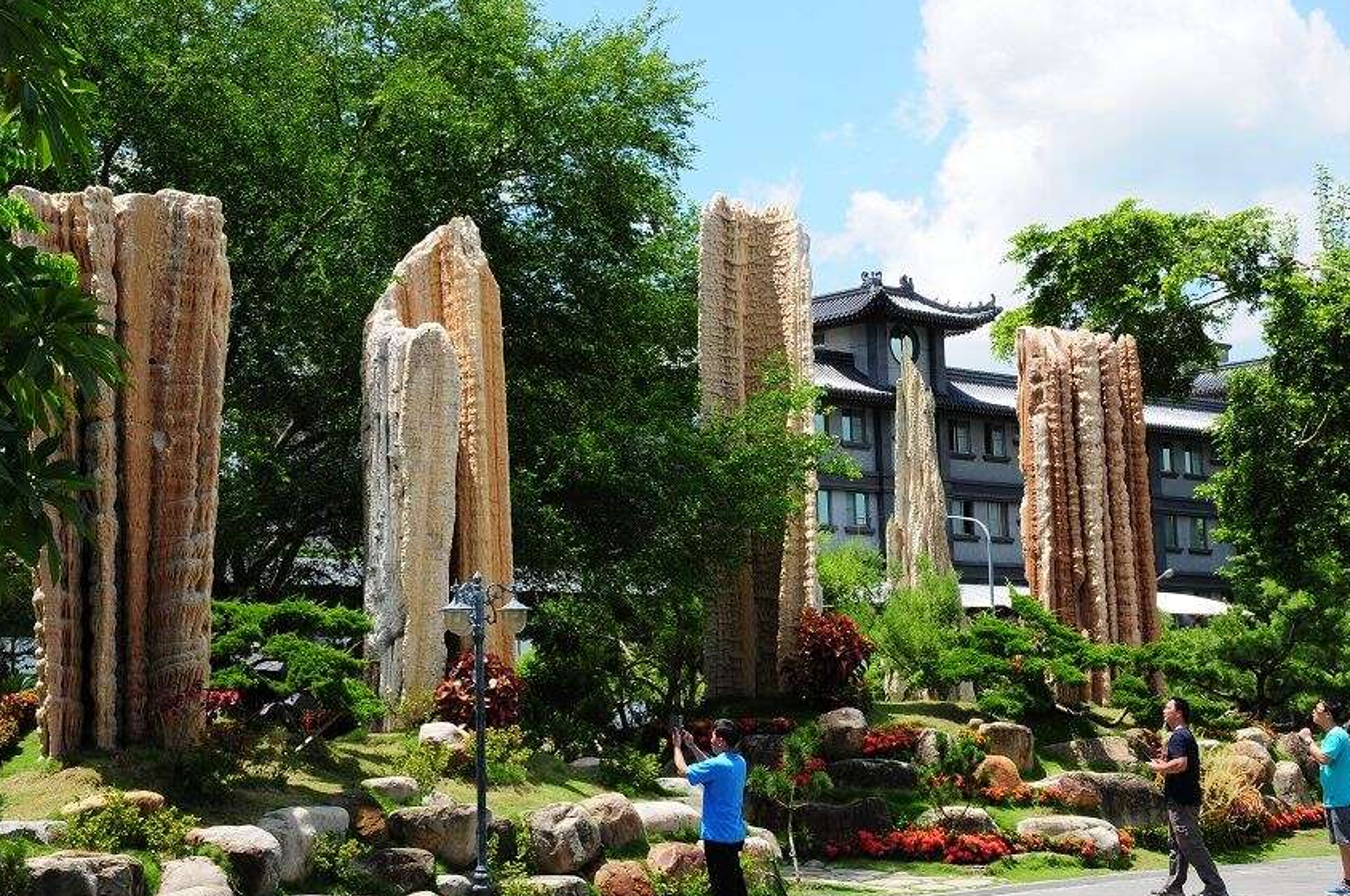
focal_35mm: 64
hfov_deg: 31.5
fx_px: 2397
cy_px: 450
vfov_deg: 21.2
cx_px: 677
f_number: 16
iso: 200
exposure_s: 1/80
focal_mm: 42
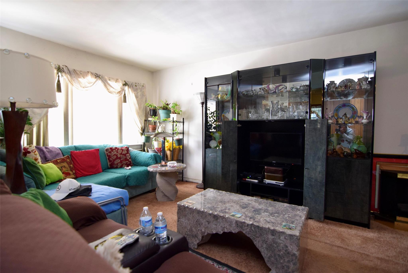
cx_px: 204
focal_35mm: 18
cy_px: 136
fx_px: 204
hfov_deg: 90.0
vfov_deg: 67.5
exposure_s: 1/60
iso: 1600
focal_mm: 12
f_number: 3.5
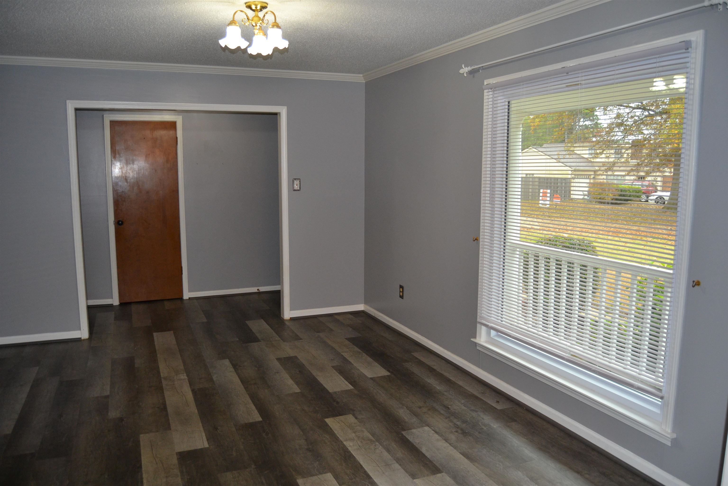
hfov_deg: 67.4
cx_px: 364
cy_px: 243
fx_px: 546
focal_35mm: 27
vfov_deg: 47.9
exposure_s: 1/60
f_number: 3.5
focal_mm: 18
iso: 500
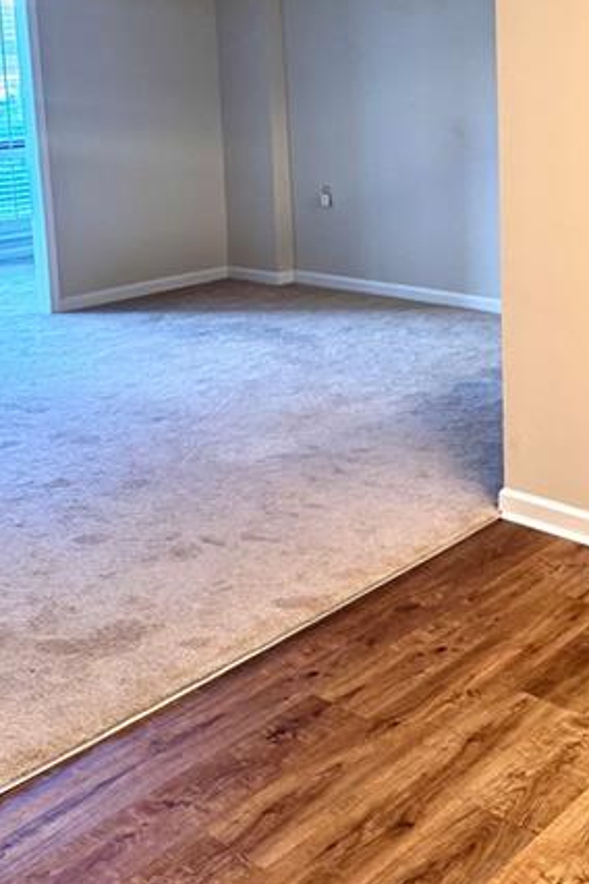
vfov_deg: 42.2
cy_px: 214
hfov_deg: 28.8
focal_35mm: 45
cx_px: 514
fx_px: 1104
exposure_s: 1/60
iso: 250
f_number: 1.78
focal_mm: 6.76
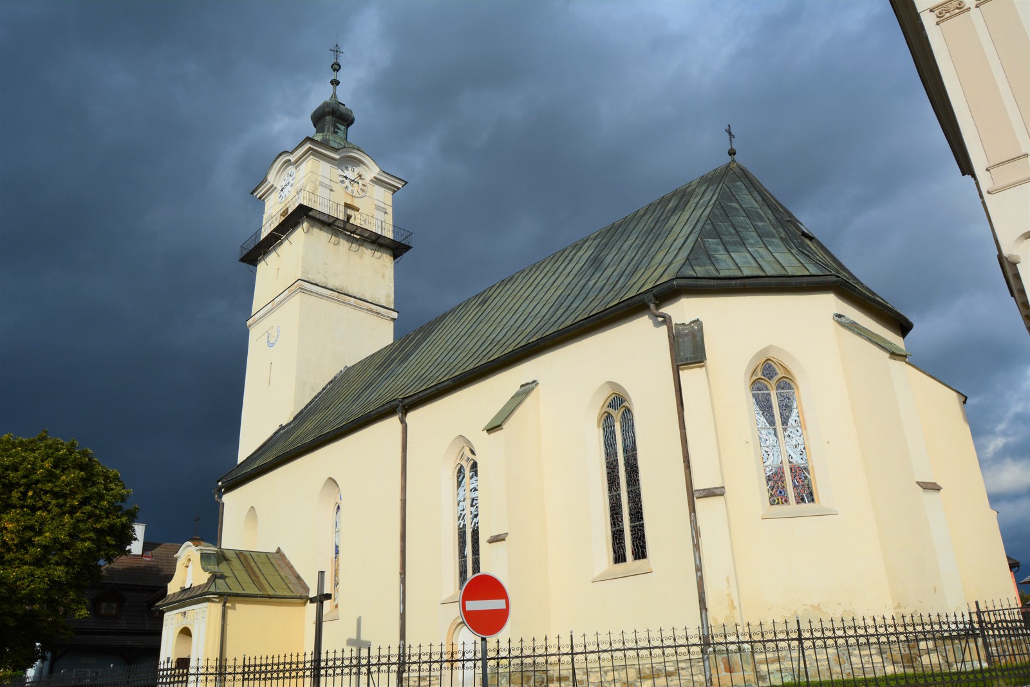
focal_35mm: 27
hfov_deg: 67.4
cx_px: 515
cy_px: 344
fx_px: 773
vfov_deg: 47.9
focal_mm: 18
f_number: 11
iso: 200
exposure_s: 1/400
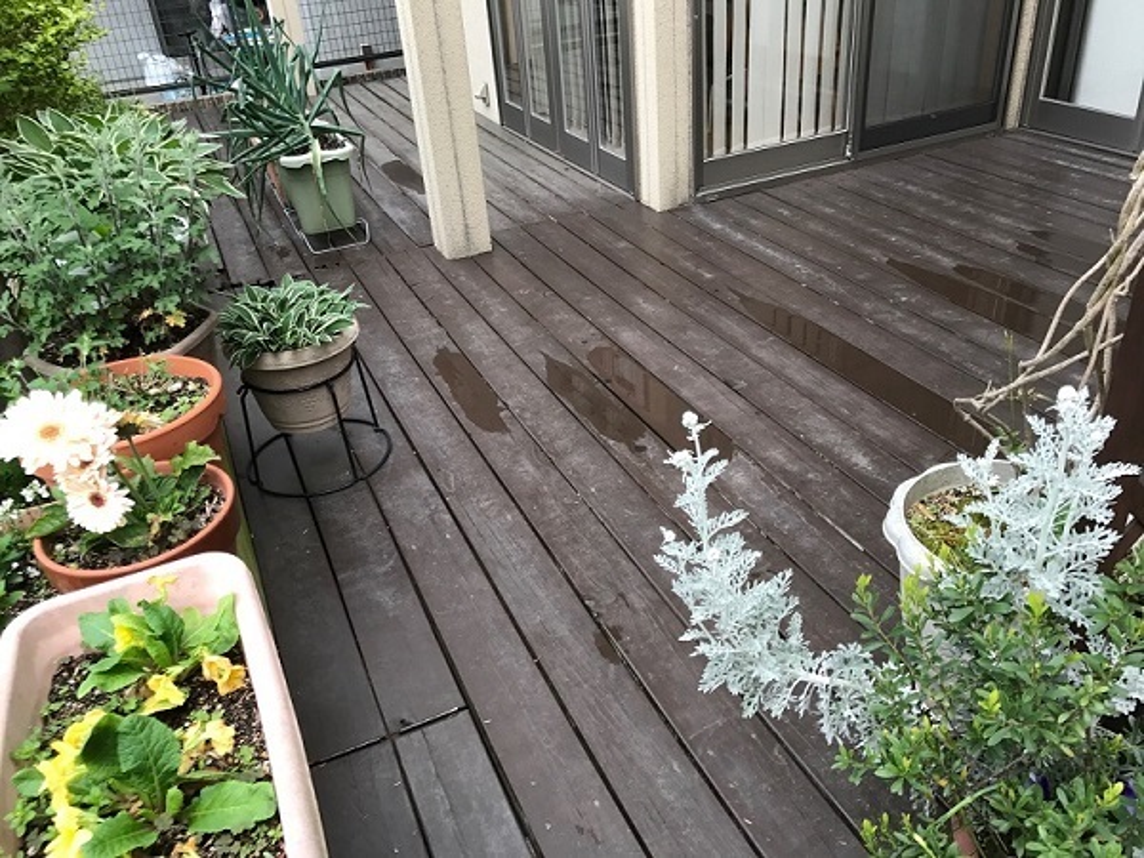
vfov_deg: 49.7
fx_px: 925
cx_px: 572
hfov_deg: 63.4
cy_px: 429
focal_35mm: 28
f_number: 1.8
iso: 25
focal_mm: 3.99
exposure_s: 1/60
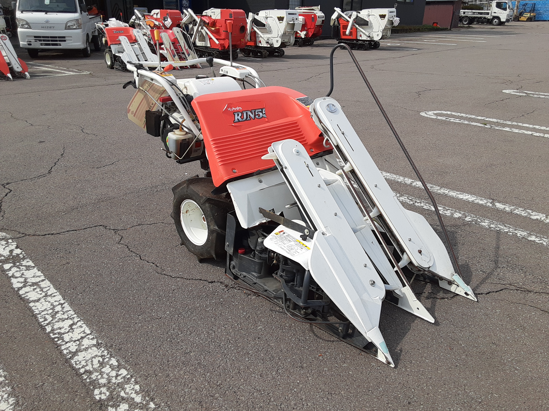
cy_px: 206
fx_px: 428
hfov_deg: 65.3
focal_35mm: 27
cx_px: 274
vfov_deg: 51.4
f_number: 1.9
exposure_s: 1/1538
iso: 40
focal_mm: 2.91
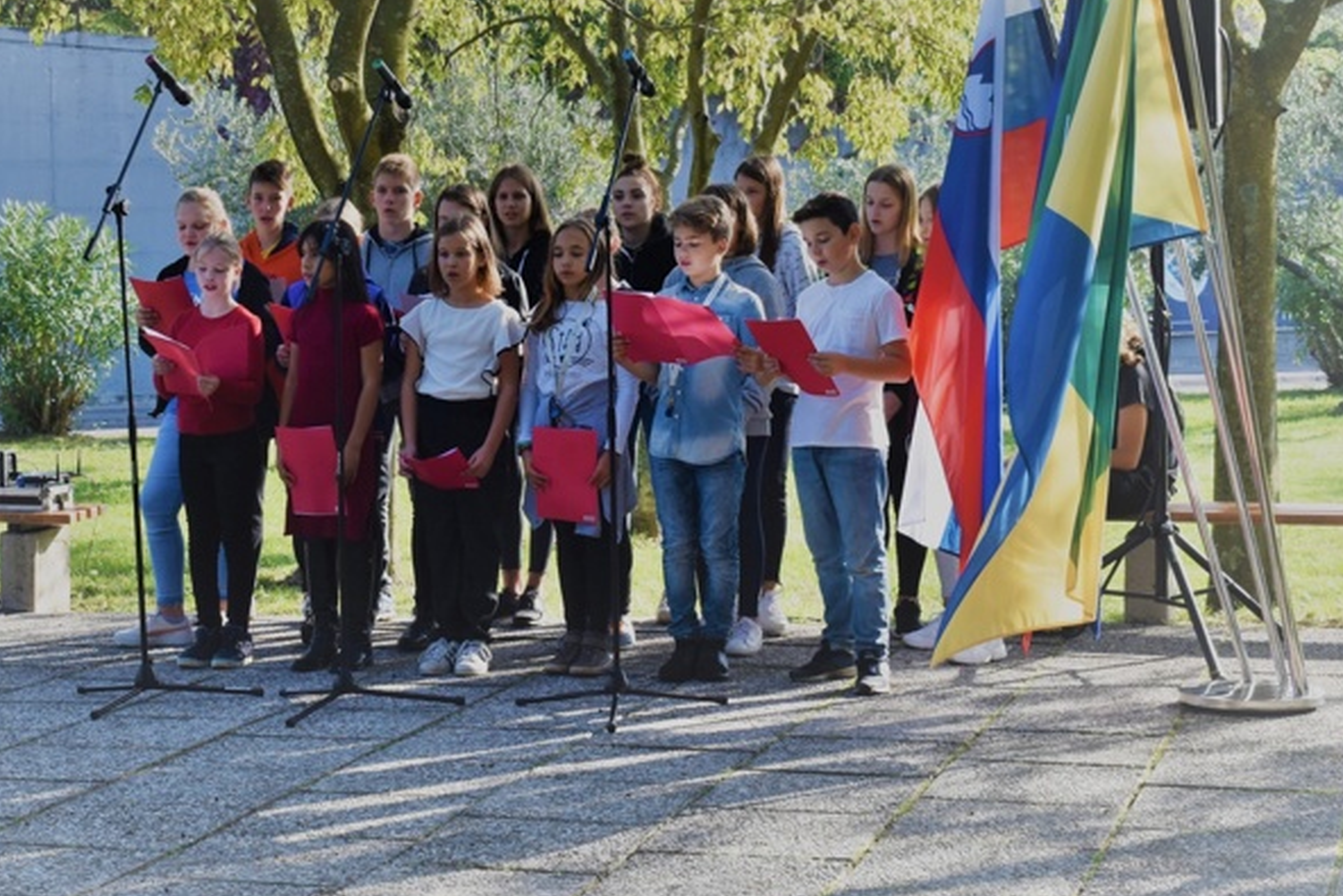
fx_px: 2976
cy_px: 322
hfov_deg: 25.3
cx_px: 497
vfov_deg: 17.1
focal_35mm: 80
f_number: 8
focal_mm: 35
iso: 360
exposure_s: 1/250
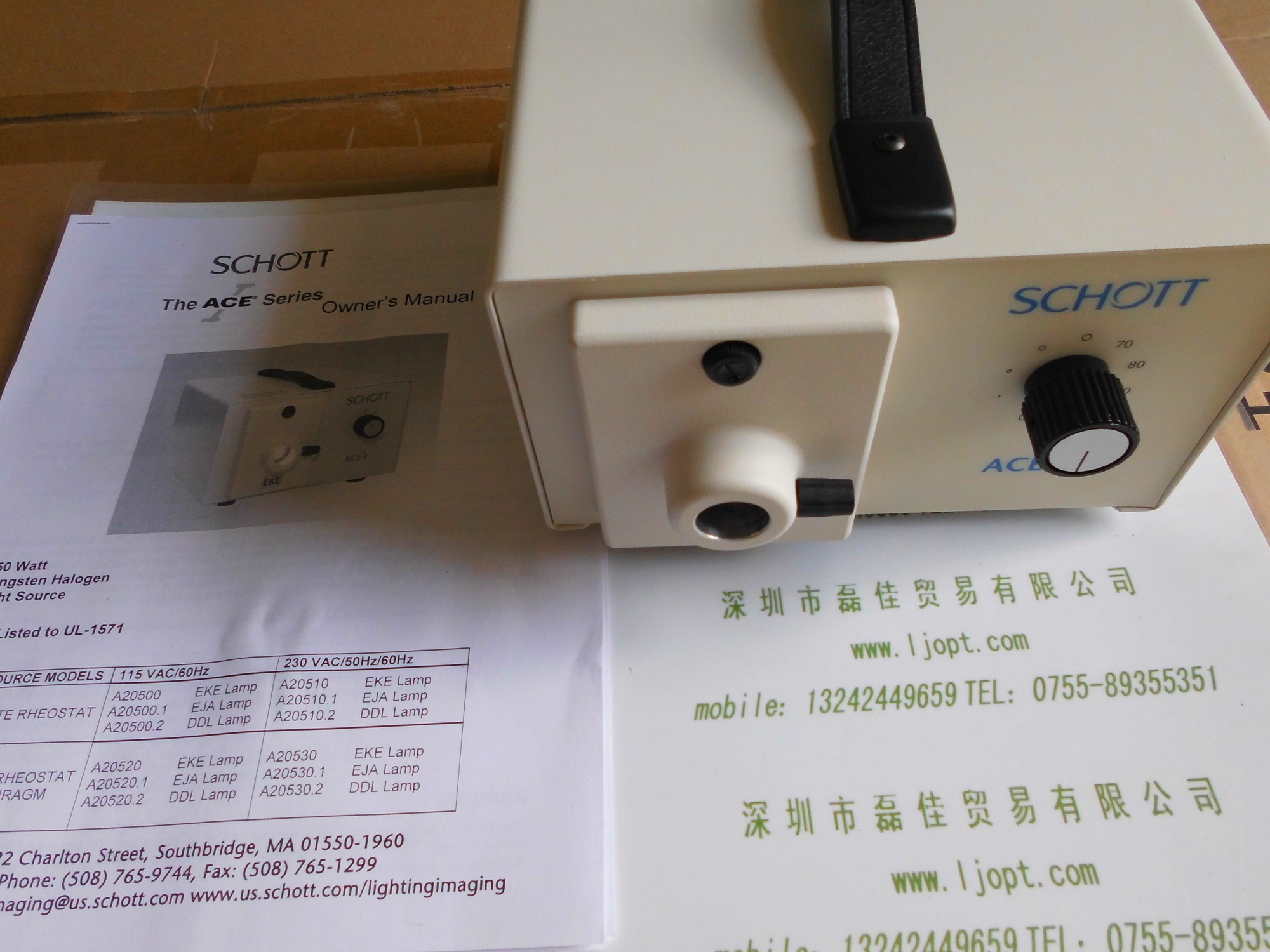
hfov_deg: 67.3
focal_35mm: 26
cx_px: 635
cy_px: 476
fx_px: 954
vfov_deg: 53.1
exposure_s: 1/133
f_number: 3.2
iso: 100
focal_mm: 4.6
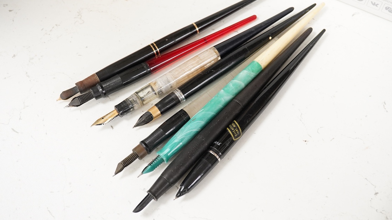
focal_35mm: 48
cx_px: 198
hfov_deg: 42.9
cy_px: 106
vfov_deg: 24.9
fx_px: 499
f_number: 8
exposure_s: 1/100
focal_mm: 30
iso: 2500
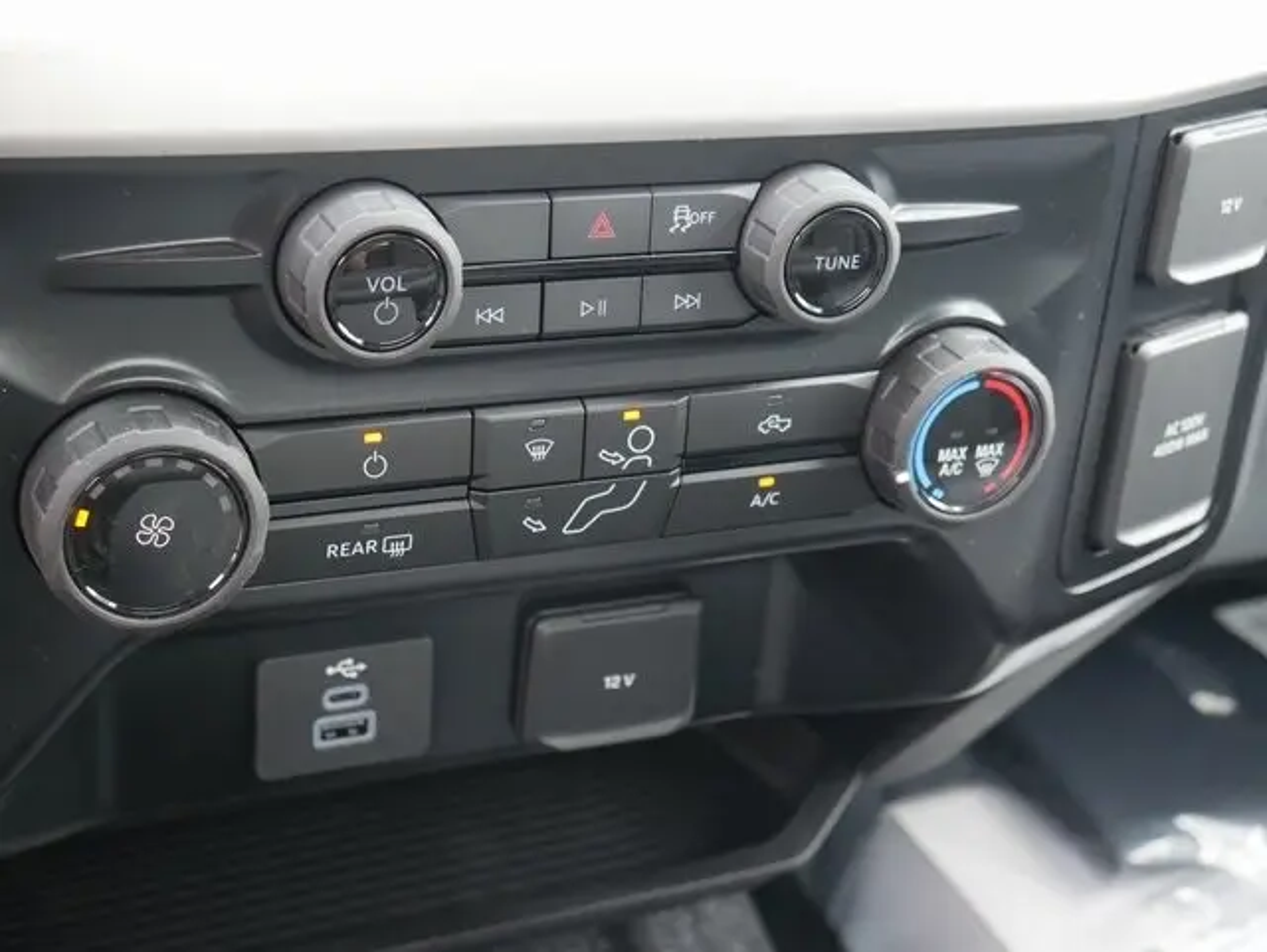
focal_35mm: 58
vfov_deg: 25.3
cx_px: 634
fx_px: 2124
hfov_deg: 33.2
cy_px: 476
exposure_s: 1/60
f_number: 5.4
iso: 1000
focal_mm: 29
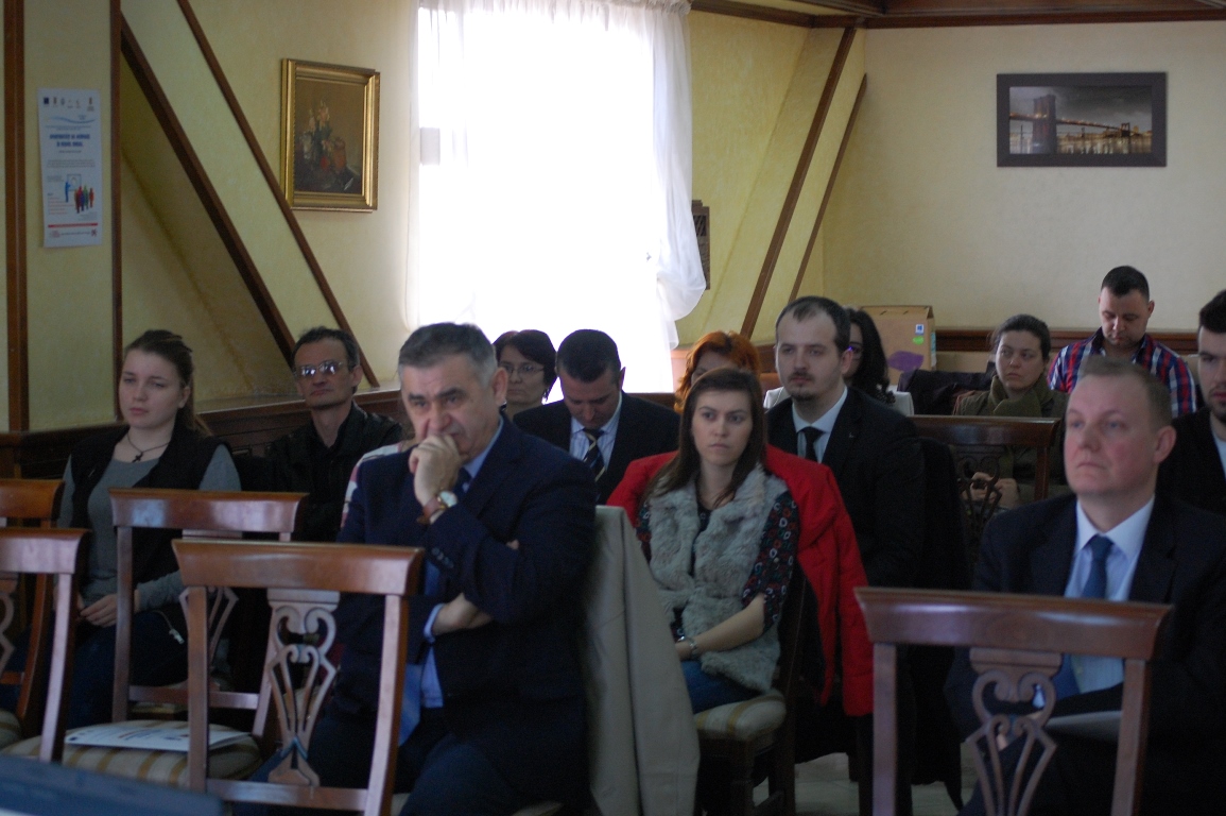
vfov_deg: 16.5
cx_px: 613
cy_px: 408
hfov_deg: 24.6
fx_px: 2807
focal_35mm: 82
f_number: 4
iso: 800
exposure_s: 1/30
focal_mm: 55
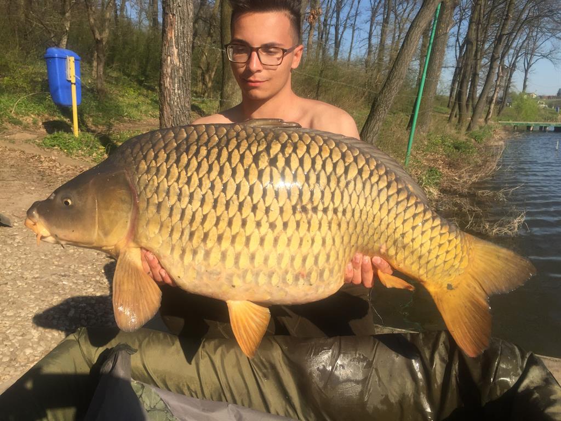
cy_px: 210
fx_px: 470
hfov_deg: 61.7
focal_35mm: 29
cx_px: 280
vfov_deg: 48.2
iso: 32
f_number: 2.2
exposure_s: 1/2198
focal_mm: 4.15
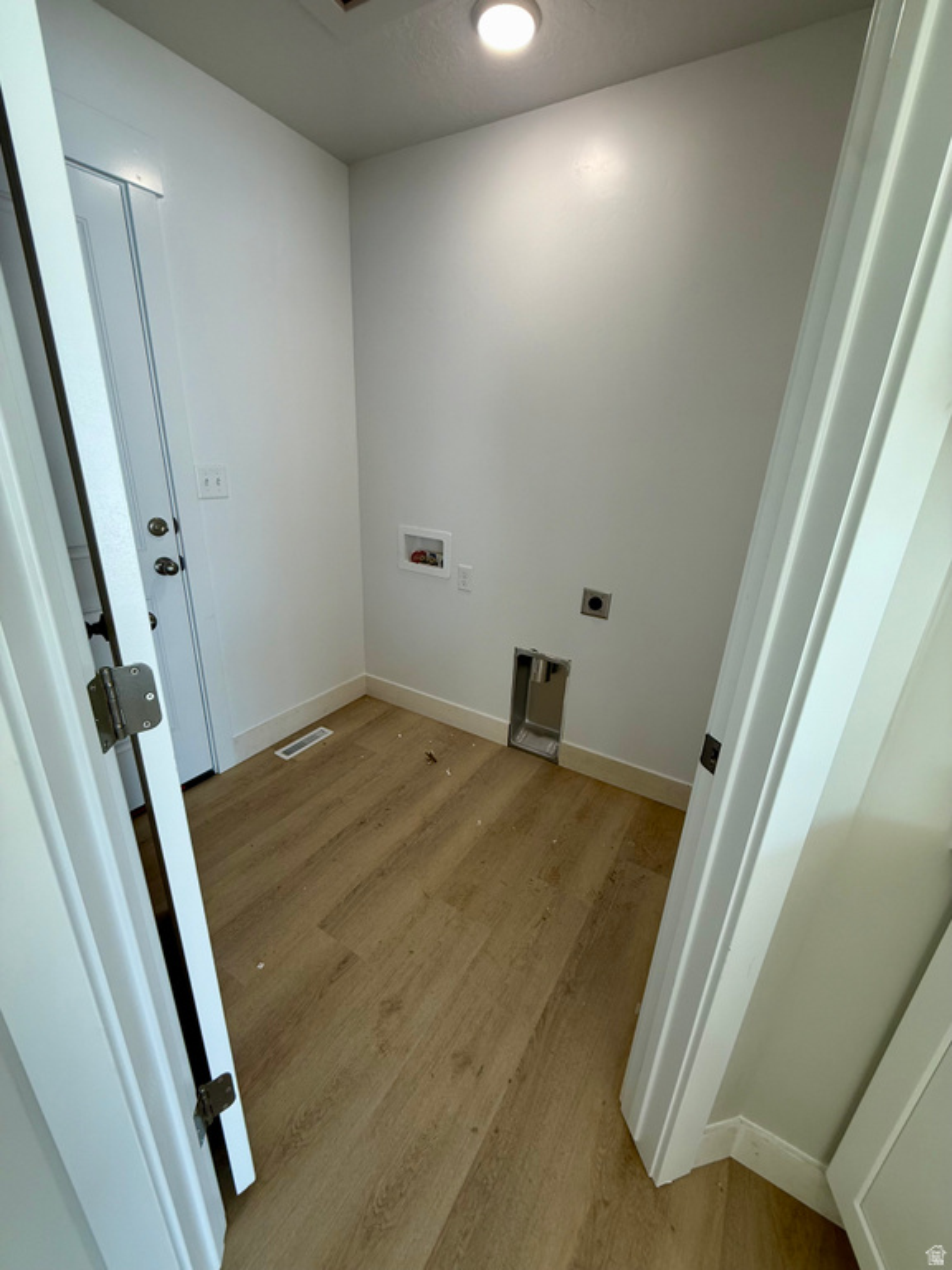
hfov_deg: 85.7
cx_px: 476
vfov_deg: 102.1
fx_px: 513
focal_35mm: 14
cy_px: 635
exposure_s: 1/120
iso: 100
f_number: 2.2
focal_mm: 2.22
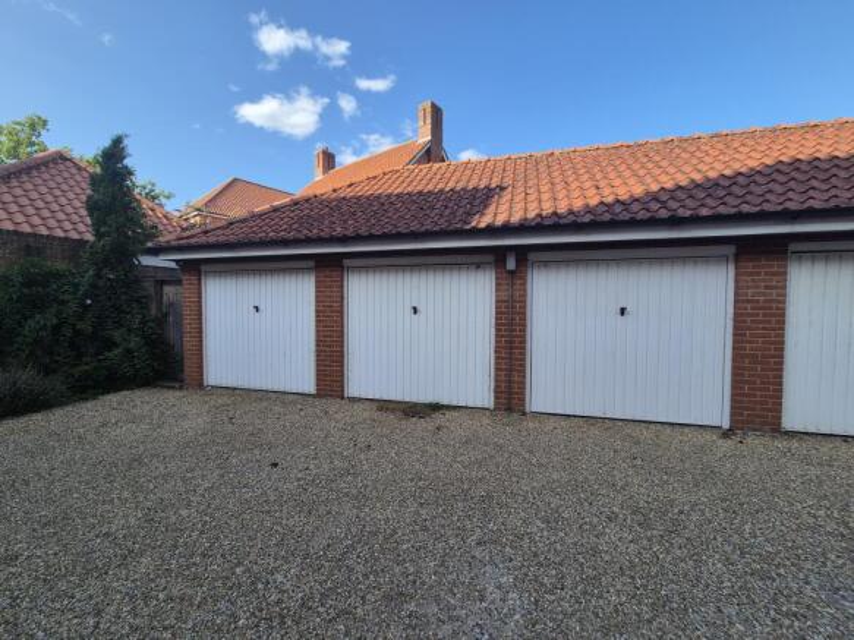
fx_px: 321
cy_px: 320
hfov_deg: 106.2
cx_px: 427
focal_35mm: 13
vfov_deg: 89.9
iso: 50
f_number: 2.2
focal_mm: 2.2
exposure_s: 1/908
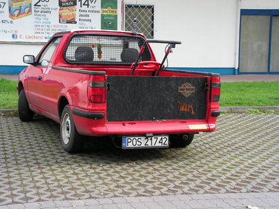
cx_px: 140
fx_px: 492
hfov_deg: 31.7
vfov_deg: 24.0
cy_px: 104
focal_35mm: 61
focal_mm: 10.2
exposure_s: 1/200
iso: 64
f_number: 3.3
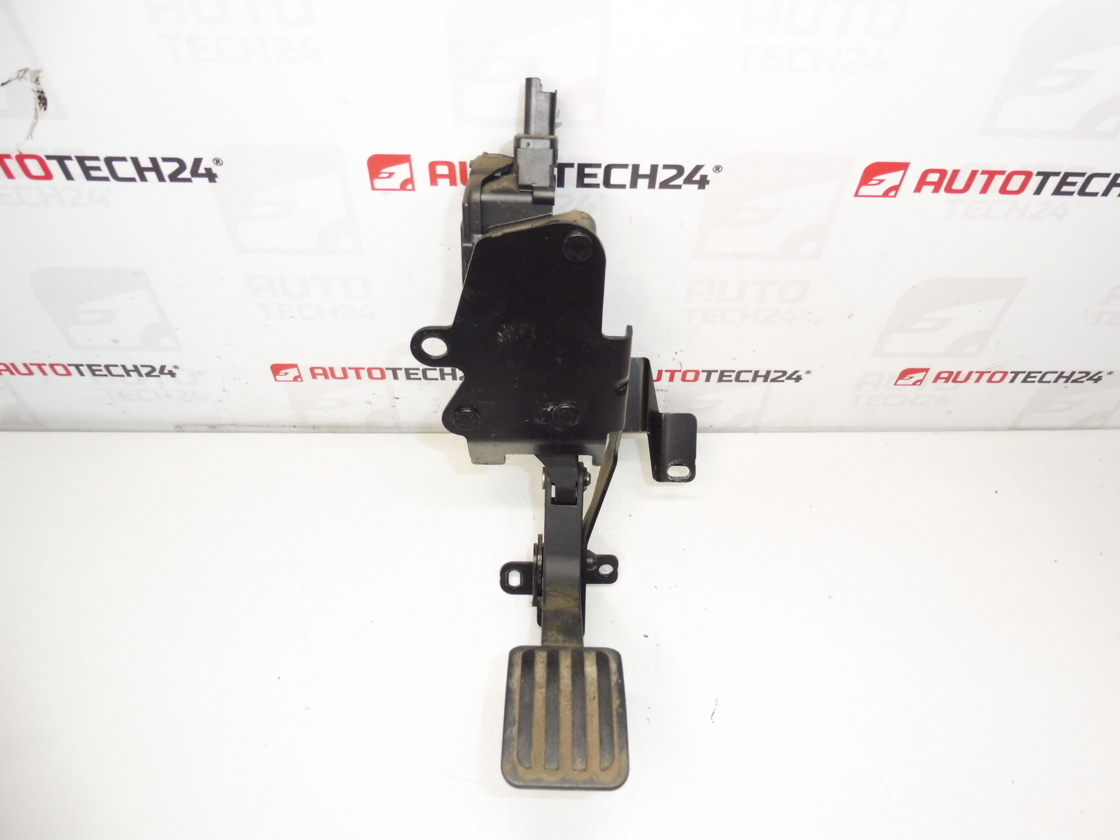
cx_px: 561
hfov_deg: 69.4
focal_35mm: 25
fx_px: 809
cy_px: 420
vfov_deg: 54.9
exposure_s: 1/80
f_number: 3.5
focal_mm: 4.3
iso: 200
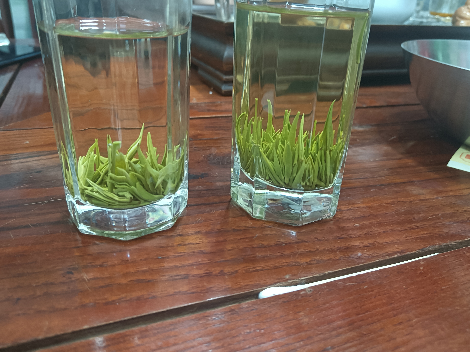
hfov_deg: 63.4
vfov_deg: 49.7
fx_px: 380
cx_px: 237
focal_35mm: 28
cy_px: 170
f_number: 1.9
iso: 913
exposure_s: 1/33.3
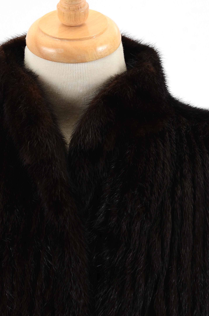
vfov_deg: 7.7
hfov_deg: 5.1
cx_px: 65
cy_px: 189
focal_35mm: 269
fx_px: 2352
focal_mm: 105
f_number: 8
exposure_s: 1/80
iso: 160
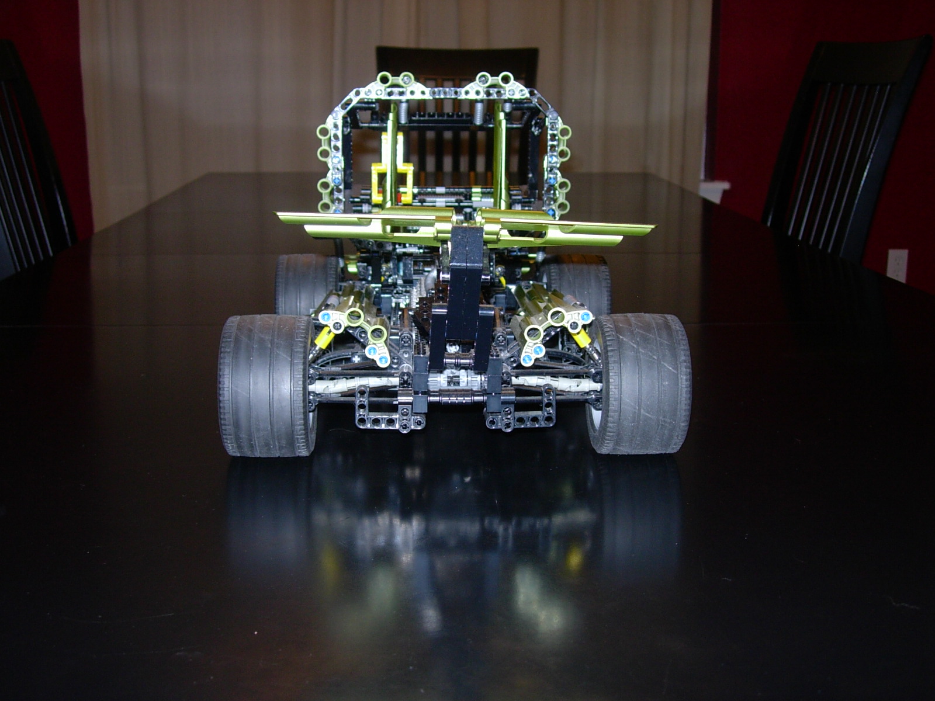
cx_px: 468
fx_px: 1107
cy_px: 350
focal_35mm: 41
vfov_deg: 35.1
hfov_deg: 45.8
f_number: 2.9
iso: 79
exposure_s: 1/64
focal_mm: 8.5
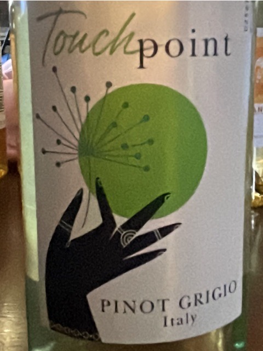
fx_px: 304
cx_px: 132
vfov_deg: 60.0
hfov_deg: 46.8
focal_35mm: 30
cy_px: 176
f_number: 2.4
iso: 1600
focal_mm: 1.54
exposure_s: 1/40
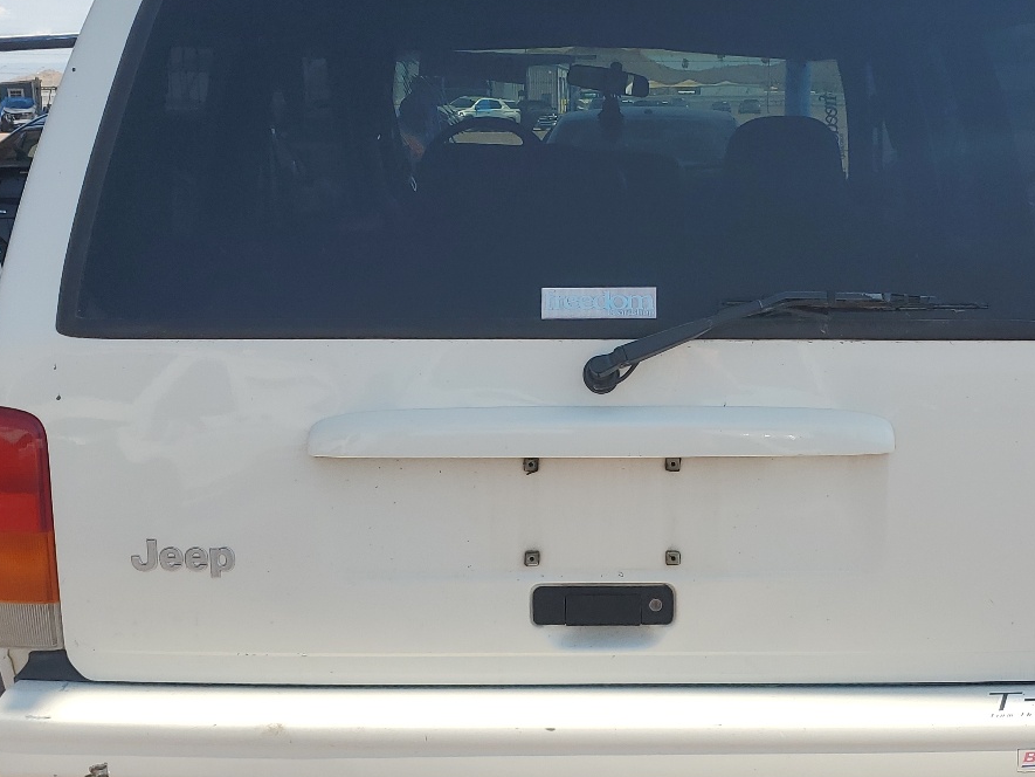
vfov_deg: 30.9
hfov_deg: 40.3
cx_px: 609
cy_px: 404
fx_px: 1405
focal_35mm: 47
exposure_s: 1/2000
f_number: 1.5
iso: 50
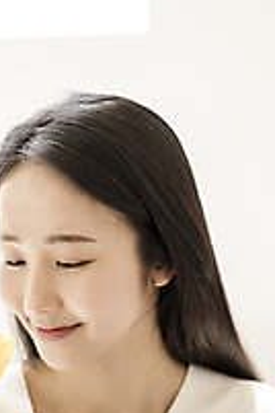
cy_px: 261
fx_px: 1936
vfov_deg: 12.2
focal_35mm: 169
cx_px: 91
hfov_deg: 8.1
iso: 125
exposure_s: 1/250
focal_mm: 85
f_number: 2
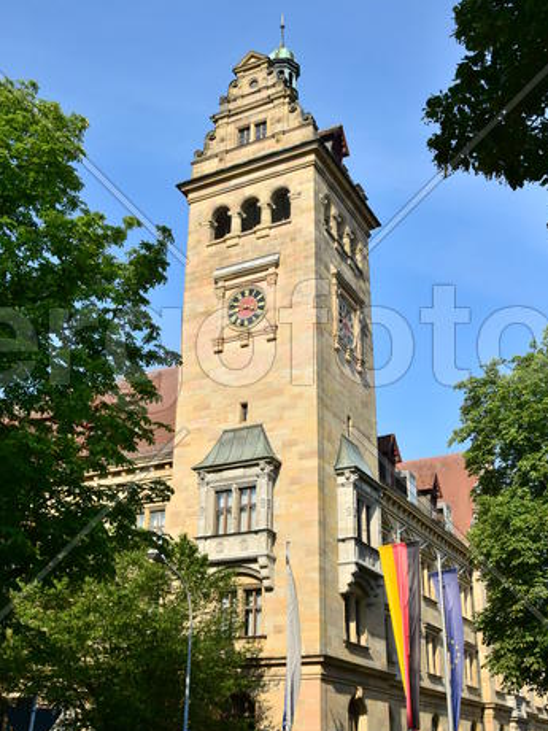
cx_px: 269
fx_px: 844
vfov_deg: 46.8
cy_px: 346
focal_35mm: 40
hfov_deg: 36.0
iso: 100
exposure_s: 1/250
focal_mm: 22
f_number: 8
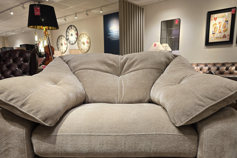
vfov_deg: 44.2
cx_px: 118
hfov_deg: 63.7
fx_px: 191
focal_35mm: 29
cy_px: 107
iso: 100
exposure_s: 1/100
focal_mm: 6.3
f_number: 1.7
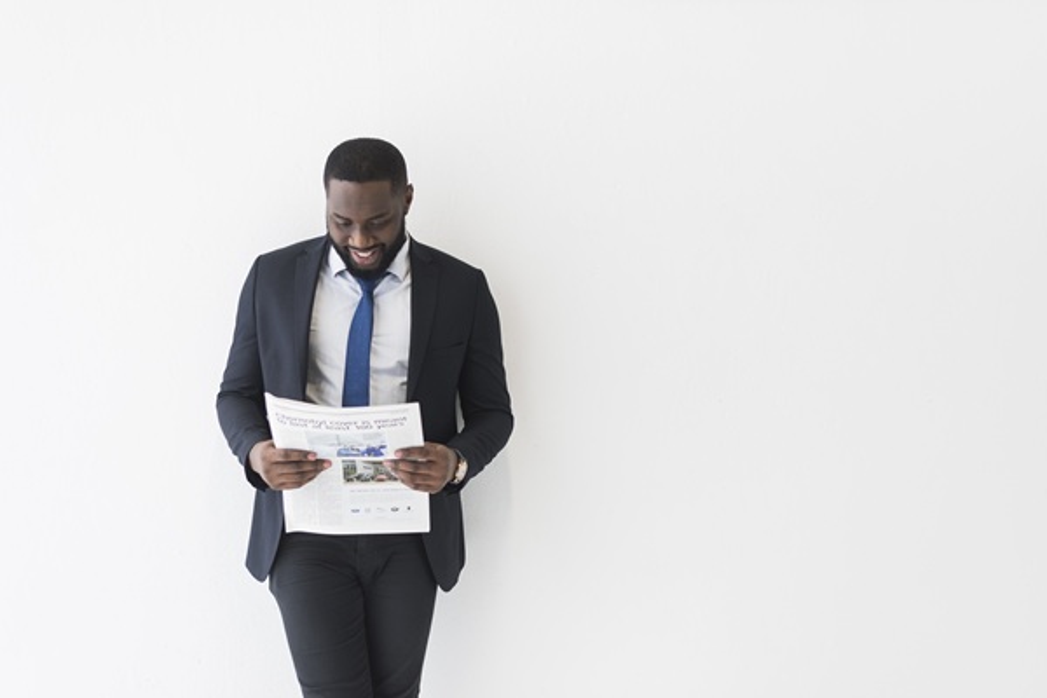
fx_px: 1454
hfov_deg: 39.6
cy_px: 349
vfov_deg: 27.0
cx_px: 524
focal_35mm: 50
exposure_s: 1/100
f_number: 2.2
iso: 400
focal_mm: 50
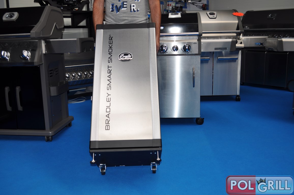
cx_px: 147
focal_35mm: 36
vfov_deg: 36.8
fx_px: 294
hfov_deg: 53.2
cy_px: 98
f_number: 4.5
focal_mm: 24
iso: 200
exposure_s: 1/200
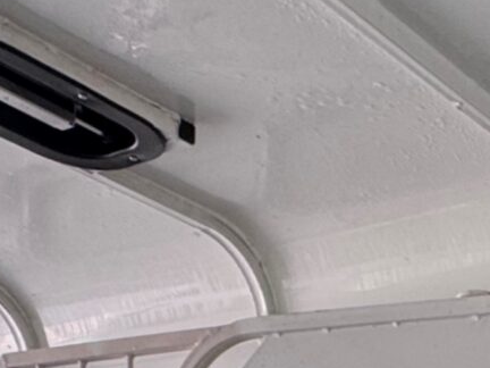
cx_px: 662
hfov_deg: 21.1
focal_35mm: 83
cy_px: 717
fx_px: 1175
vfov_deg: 14.8
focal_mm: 2.22
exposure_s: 1/99
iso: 100
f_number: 2.2
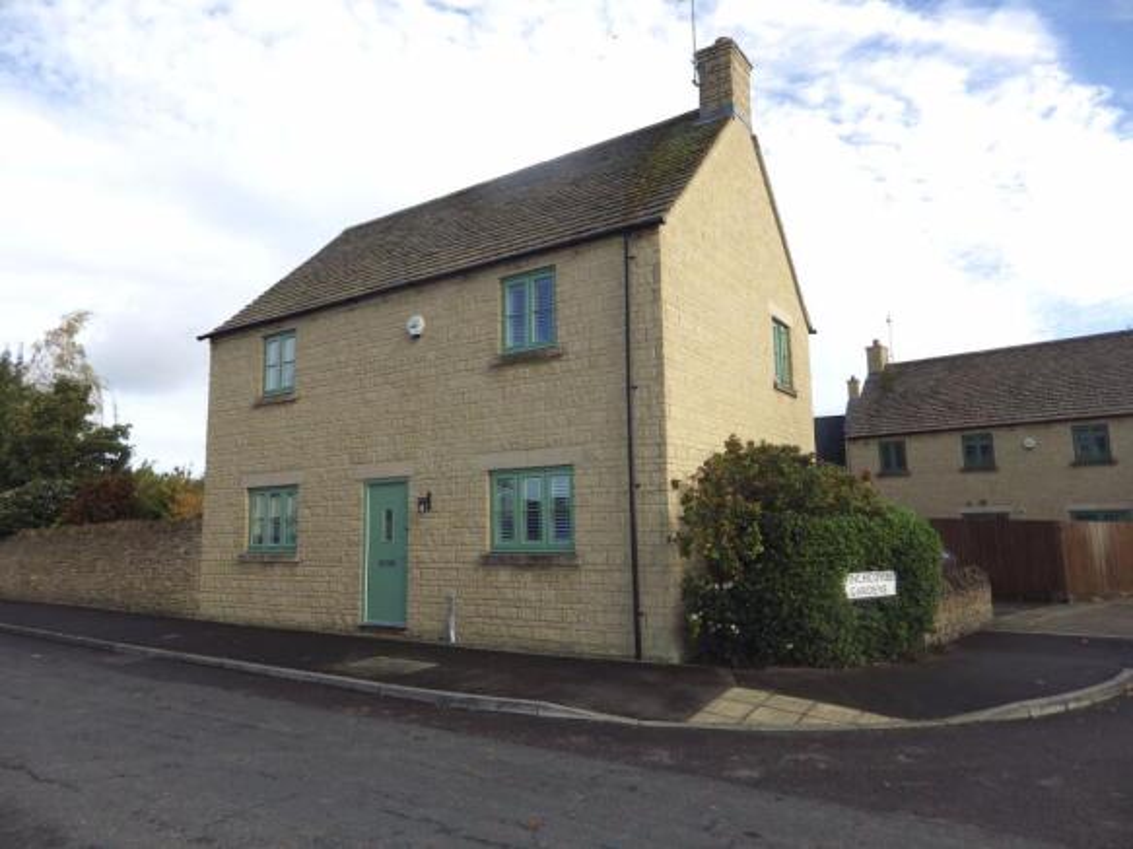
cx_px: 566
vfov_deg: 61.1
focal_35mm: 22
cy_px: 424
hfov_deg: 76.4
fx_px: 720
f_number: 3.1
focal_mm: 4
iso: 100
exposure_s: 1/800
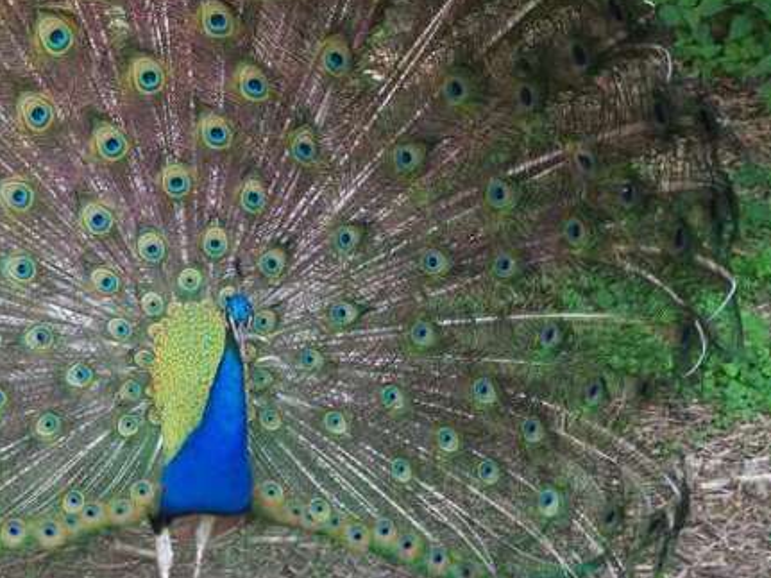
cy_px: 184
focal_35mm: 130
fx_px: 2895
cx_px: 168
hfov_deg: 15.1
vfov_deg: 11.4
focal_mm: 14.7
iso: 125
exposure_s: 1/100
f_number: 3.2
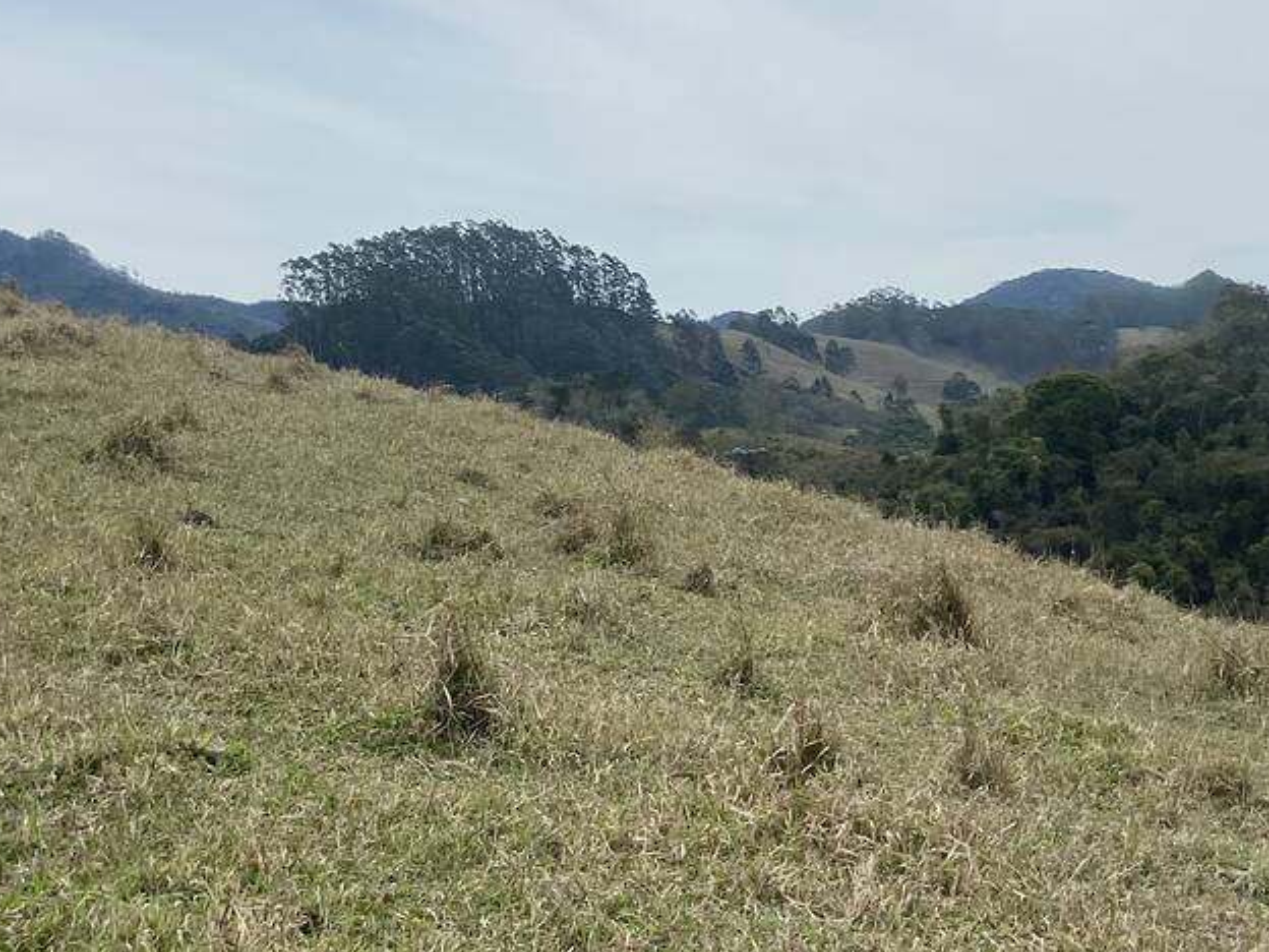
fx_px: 2200
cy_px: 527
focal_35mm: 60
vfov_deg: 24.4
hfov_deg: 32.2
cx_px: 683
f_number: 1.8
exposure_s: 1/4274
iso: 32
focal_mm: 4.25
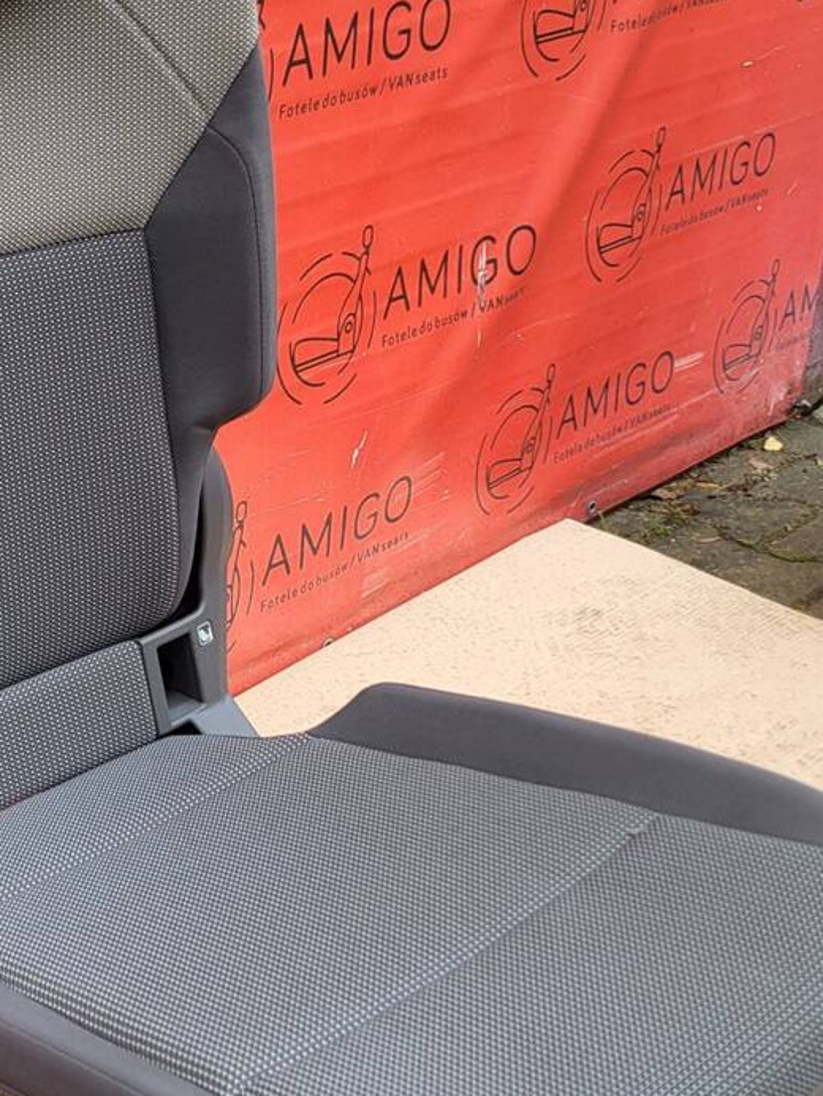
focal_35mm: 60
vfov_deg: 32.2
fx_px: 1901
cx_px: 6
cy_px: 580
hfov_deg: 23.4
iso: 40
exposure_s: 1/234
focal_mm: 5.4
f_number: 1.8
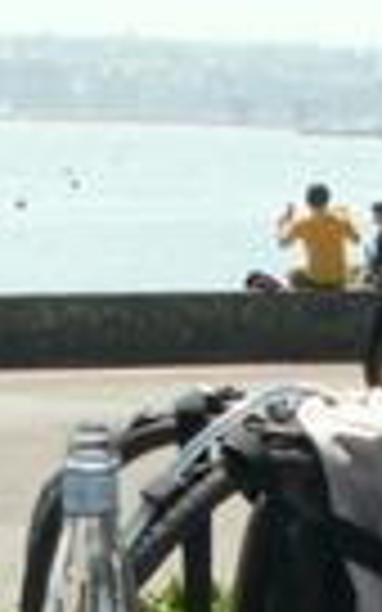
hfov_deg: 7.5
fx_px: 2898
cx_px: 247
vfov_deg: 11.8
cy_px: 706
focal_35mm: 174
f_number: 5.6
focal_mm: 5.86
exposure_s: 1/160
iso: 50
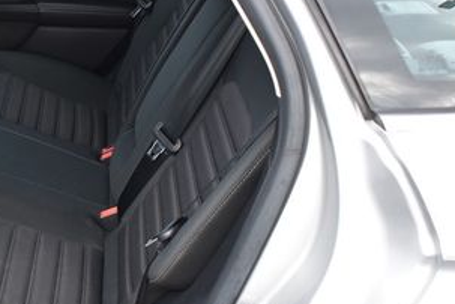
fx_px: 720
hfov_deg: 33.5
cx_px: 62
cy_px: 142
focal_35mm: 57
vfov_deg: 23.8
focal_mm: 18
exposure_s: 1/250
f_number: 4.5
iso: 400
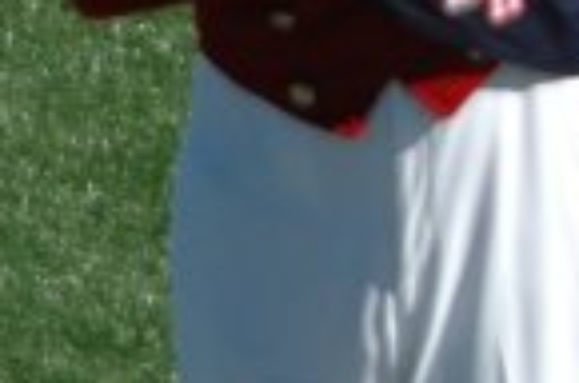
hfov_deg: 0.7
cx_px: 1214
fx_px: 50439
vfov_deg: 0.4
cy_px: -231
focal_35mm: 3143
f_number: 5.6
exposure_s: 1/800
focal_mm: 380
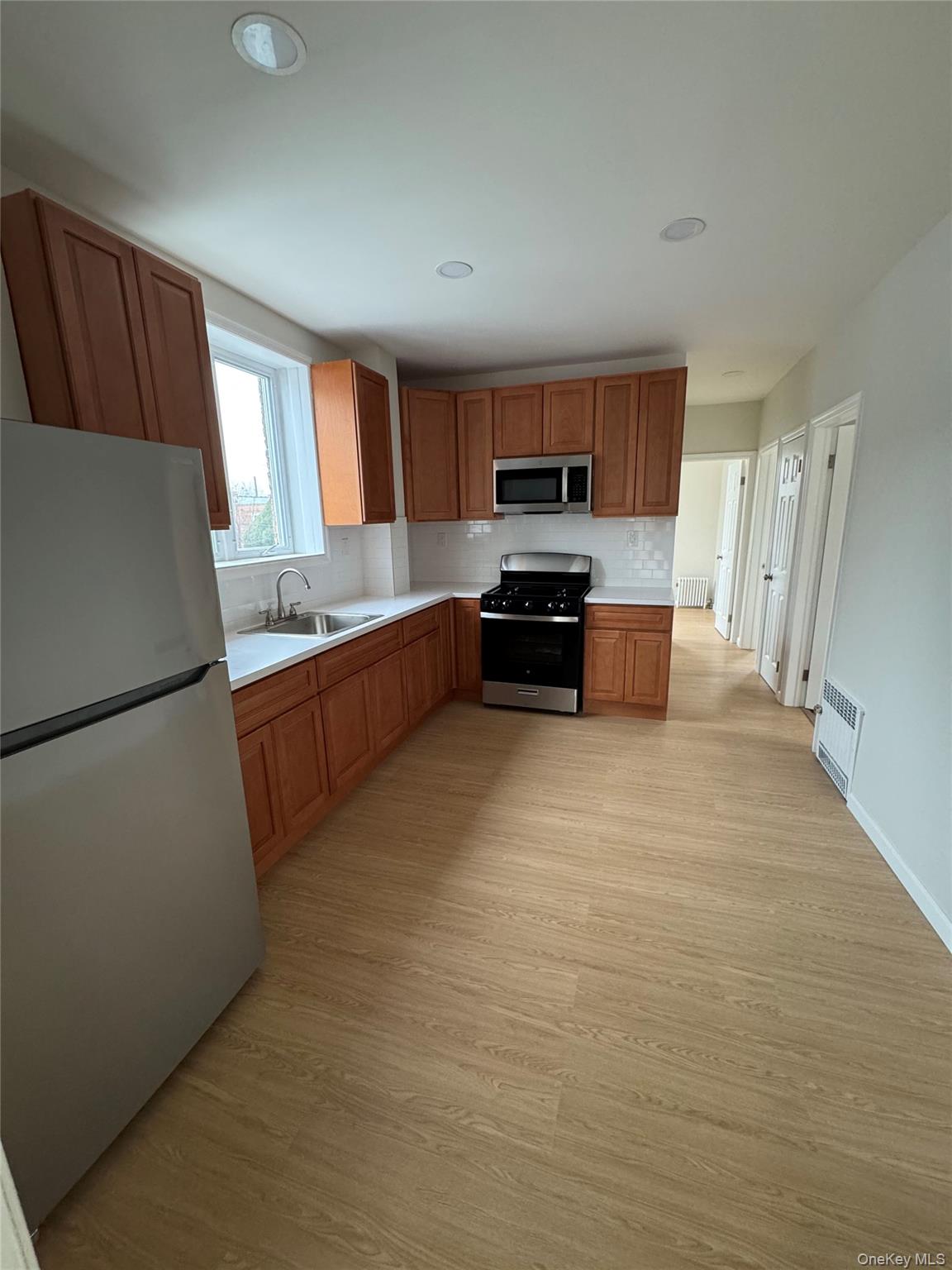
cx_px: 476
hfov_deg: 85.7
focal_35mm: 14
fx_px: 513
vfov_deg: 102.1
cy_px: 635
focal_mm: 2.22
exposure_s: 1/60
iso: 320
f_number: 2.2
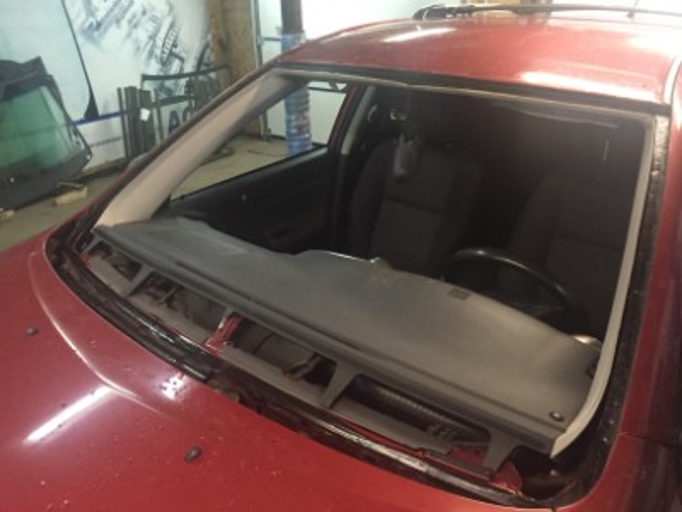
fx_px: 571
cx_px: 341
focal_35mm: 29
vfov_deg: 48.2
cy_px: 256
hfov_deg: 61.7
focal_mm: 4.15
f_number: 2.2
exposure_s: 1/25
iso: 250
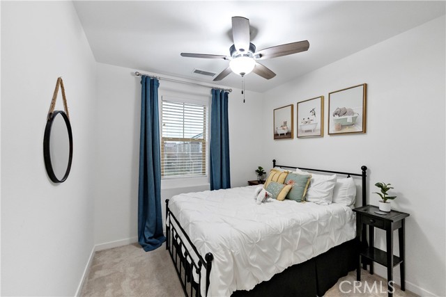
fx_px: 173
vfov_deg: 81.2
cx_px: 223
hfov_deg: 104.2
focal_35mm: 14
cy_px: 148
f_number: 2.8
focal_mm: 14
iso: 1600
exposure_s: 1/160
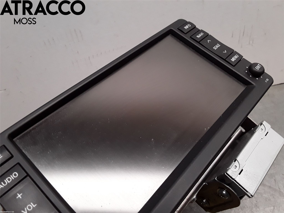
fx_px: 230
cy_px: 106
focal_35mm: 28
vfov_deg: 49.7
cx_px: 142
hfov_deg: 63.4
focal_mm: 2.91
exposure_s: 1/141
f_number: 1.9
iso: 100
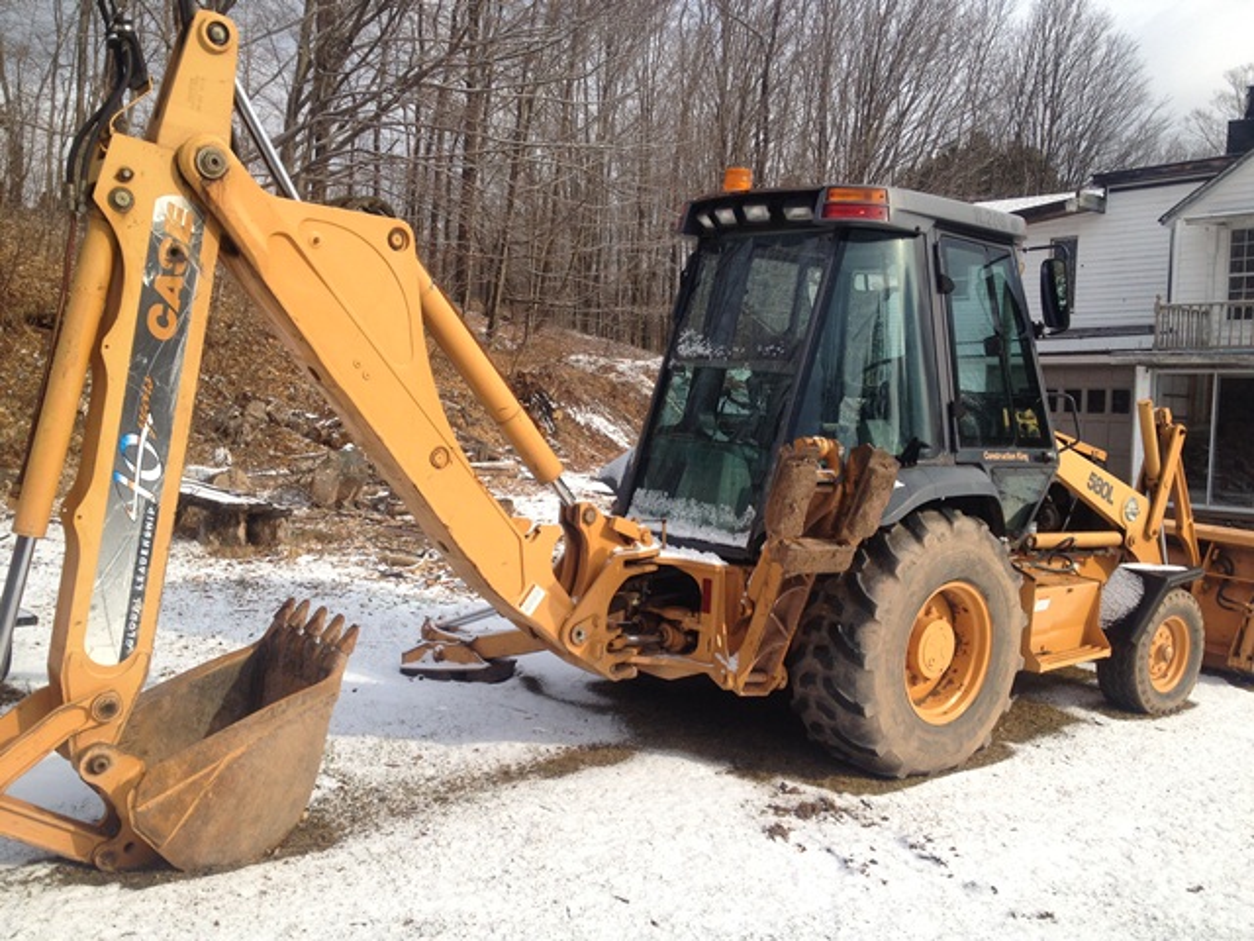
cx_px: 627
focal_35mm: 35
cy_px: 470
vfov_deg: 40.7
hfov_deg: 52.6
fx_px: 1268
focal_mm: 4.28
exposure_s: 1/968
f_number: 2.4
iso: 64
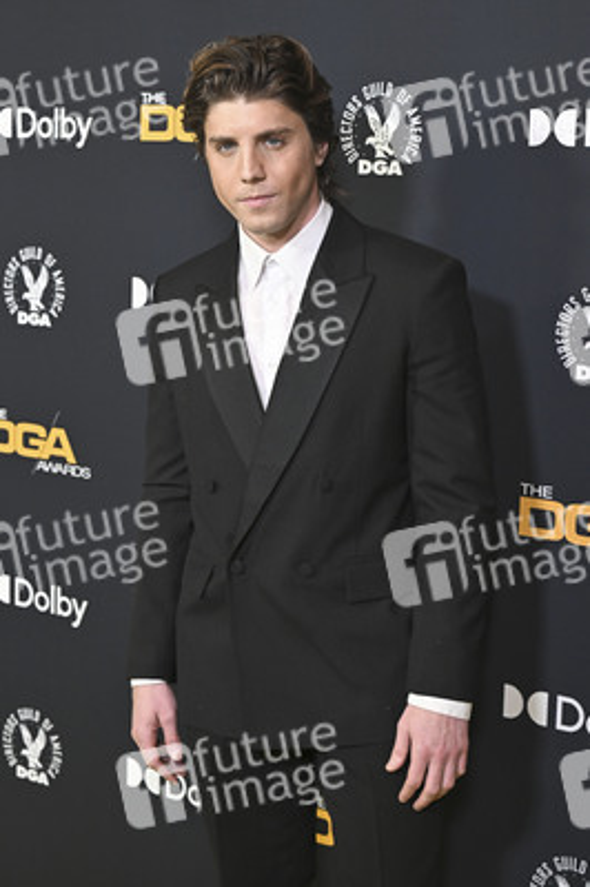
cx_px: 295
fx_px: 1502
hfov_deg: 22.2
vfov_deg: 32.9
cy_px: 444
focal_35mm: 61
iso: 2500
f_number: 5.6
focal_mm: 61
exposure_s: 1/320
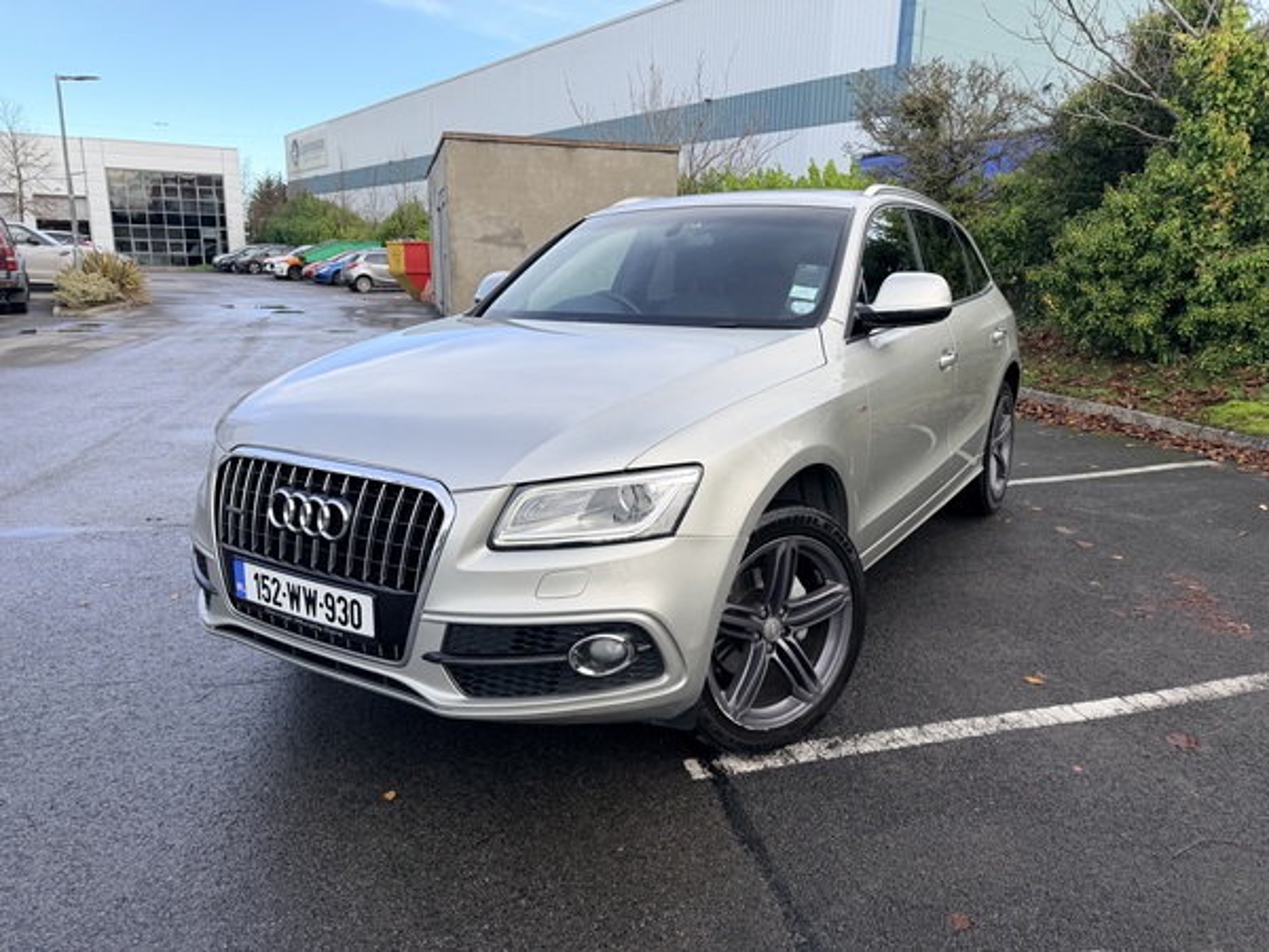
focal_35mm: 24
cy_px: 476
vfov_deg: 56.8
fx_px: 880
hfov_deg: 71.6
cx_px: 634
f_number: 1.78
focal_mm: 6.76
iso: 100
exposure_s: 1/1337
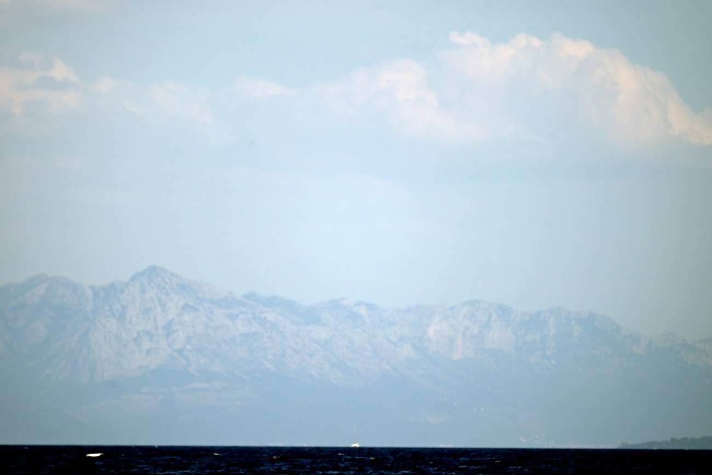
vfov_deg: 4.6
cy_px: 238
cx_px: 356
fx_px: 5934
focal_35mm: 300
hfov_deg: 6.9
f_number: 5.6
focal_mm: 300
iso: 125
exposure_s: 1/1000
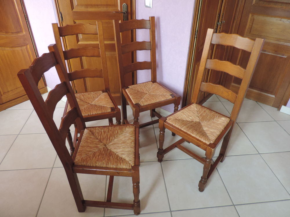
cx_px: 145
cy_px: 108
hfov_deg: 71.6
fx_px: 201
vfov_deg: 56.8
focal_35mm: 24
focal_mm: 4.3
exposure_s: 1/20
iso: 400
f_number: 3
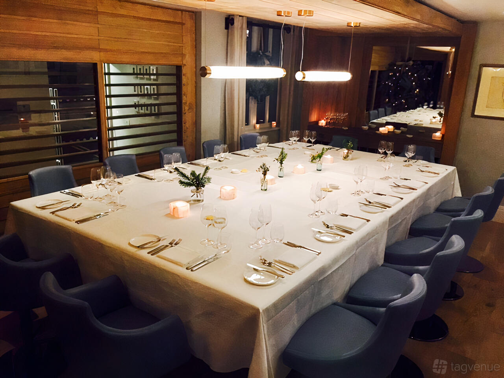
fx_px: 422
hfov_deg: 61.7
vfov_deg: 48.2
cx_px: 252
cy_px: 189
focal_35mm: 29
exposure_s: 1/17
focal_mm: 4.15
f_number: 2.2
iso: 250
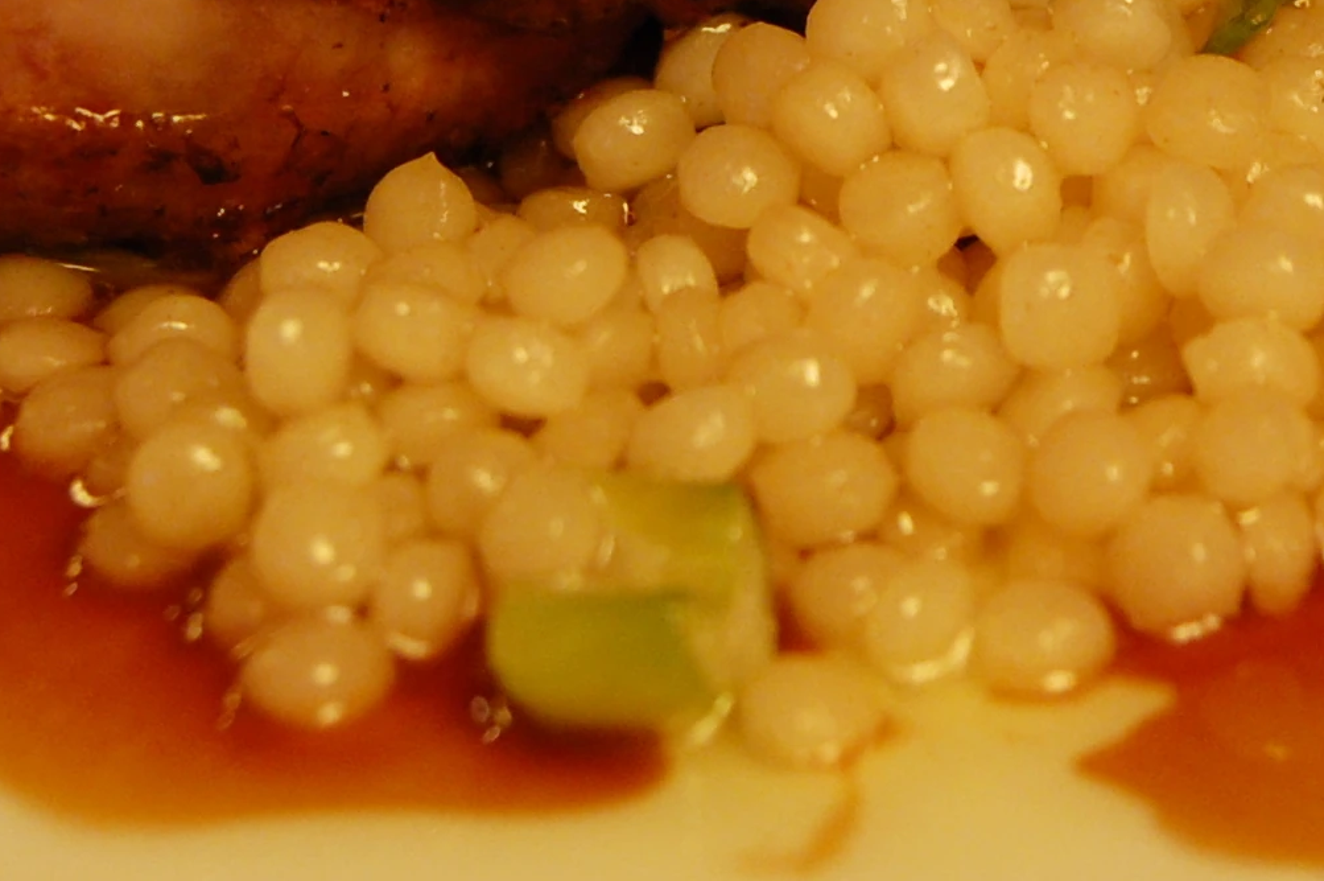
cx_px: 965
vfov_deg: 10.0
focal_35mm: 135
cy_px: -49
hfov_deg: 15.1
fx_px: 4961
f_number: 5.6
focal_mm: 30
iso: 800
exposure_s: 1.3
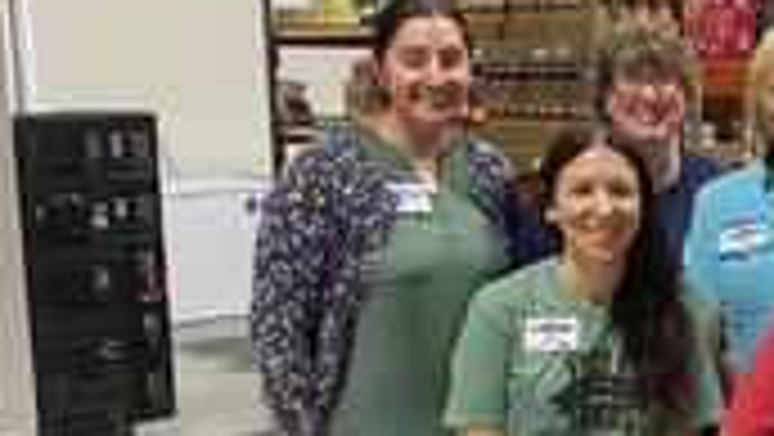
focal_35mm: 66
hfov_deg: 28.7
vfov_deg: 18.3
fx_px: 1355
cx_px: 864
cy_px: 256
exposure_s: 1/60
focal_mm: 4.25
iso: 160
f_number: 1.8
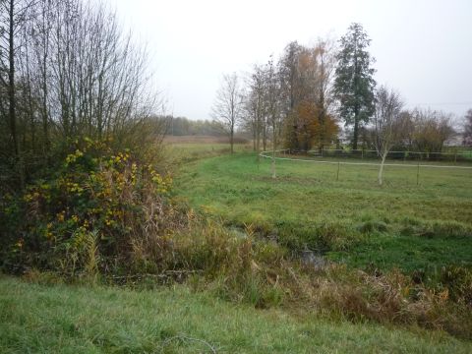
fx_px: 436
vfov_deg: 44.2
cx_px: 236
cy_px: 177
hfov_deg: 56.8
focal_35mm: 32
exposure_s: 1/250
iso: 250
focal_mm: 5.2
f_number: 4
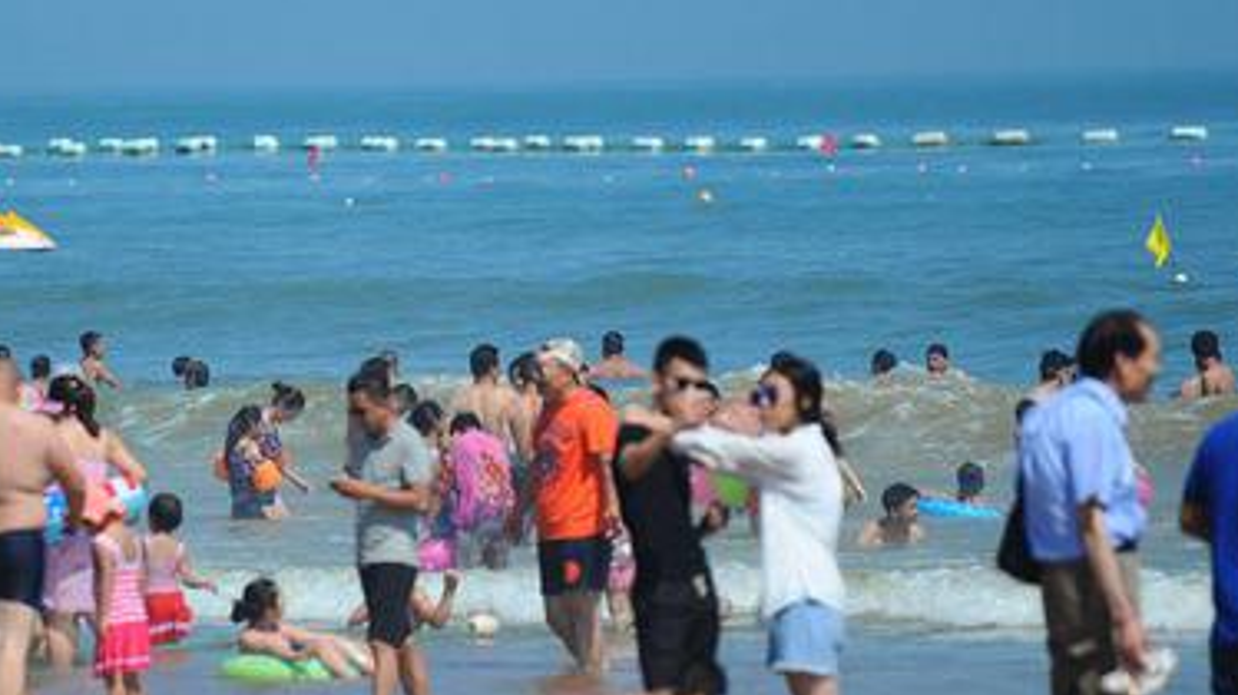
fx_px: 17653
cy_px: 427
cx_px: 334
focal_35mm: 538
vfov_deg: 2.3
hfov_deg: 4.0
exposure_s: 1/1250
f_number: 5.6
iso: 200
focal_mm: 300
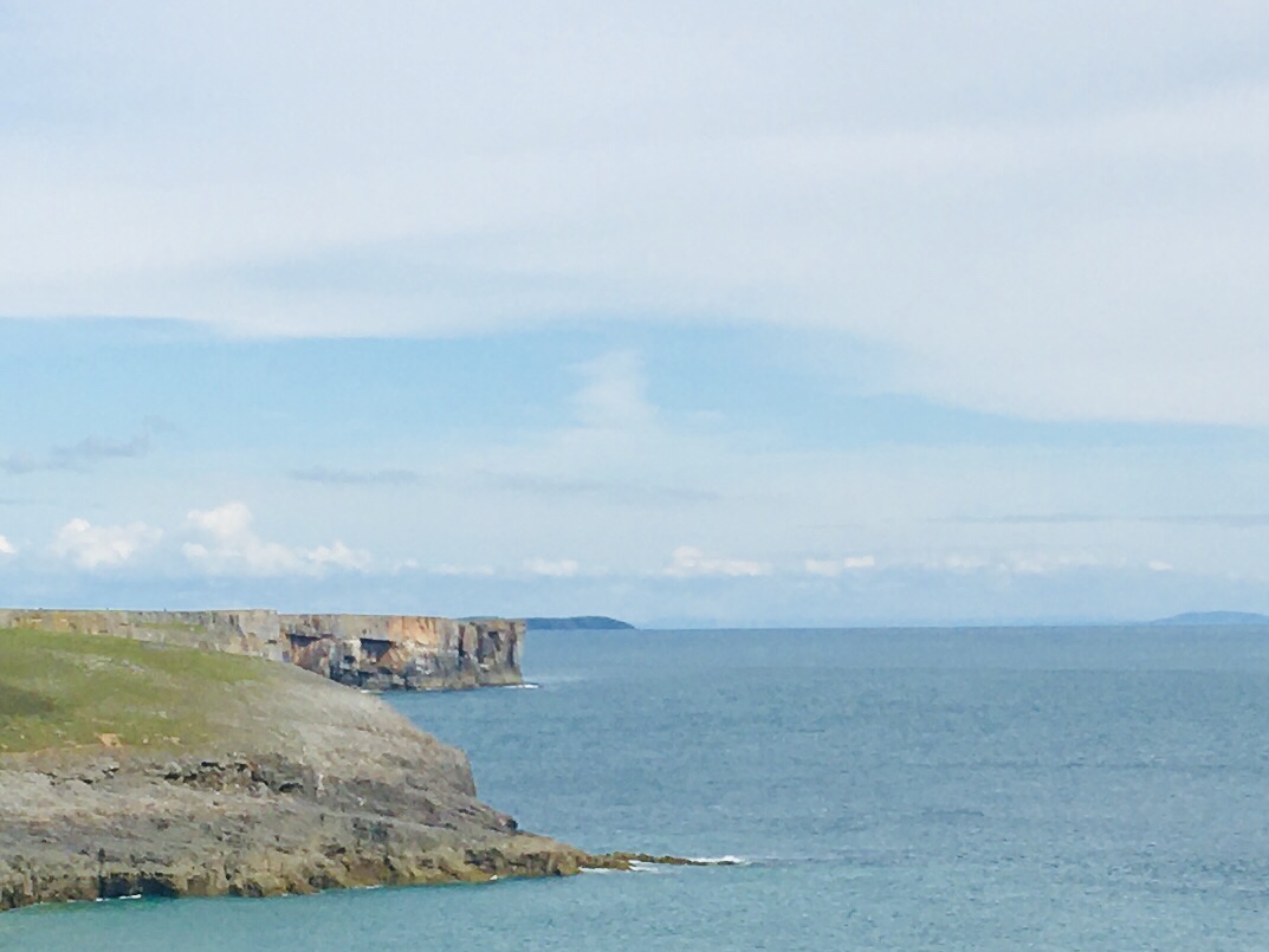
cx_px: 606
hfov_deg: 18.0
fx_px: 3996
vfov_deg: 13.5
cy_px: 760
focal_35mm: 109
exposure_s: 1/2262
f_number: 2.2
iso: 25
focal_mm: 4.15
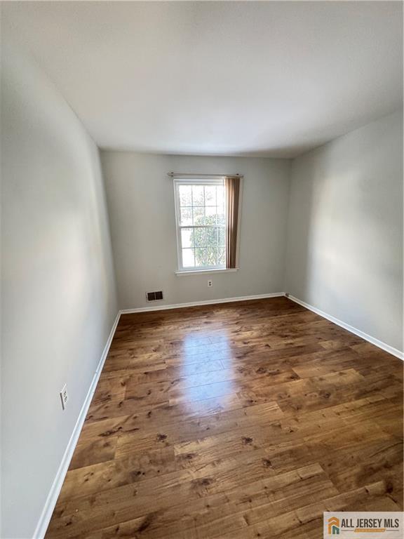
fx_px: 218
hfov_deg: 85.7
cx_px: 202
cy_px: 270
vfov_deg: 102.1
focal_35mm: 14
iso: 500
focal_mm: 2.22
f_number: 2.2
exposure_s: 1/60
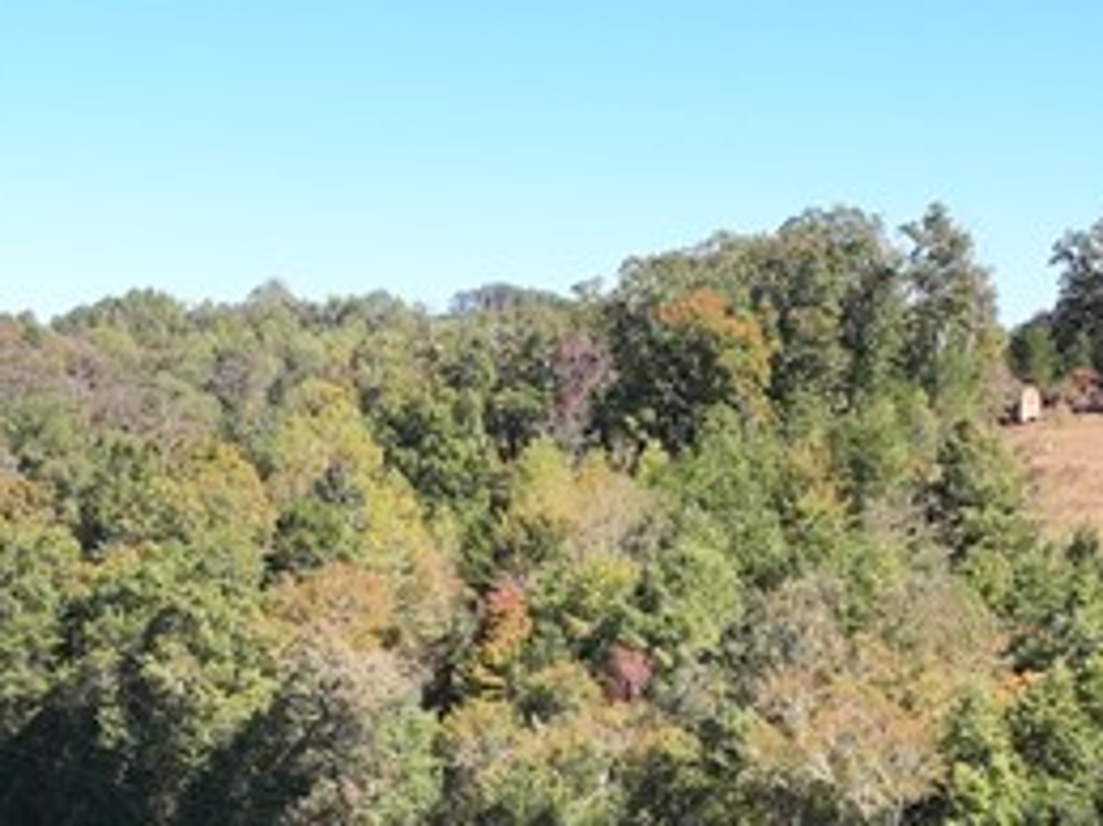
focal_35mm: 95
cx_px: 243
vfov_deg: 15.3
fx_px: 3026
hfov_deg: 20.5
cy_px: 828
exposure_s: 1/120
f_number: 2.8
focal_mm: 12.29
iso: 180
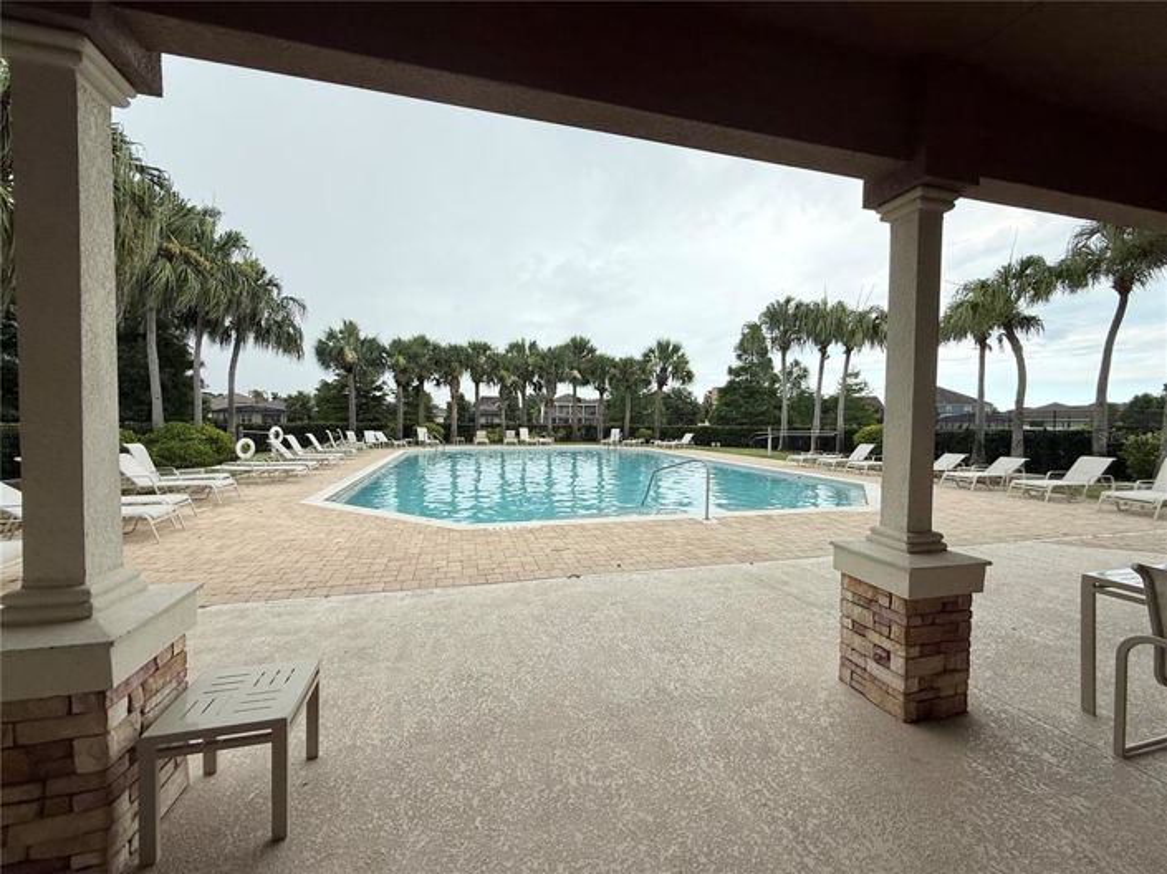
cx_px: 584
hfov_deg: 102.1
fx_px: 472
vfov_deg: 85.6
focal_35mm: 14
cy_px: 437
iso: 50
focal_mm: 2.22
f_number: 2.2
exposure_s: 1/864
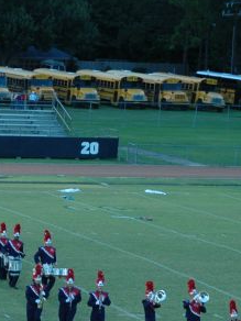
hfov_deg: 8.3
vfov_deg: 11.1
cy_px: 308
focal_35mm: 177
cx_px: -101
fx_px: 1640
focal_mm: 35
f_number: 2.8
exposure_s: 1/60
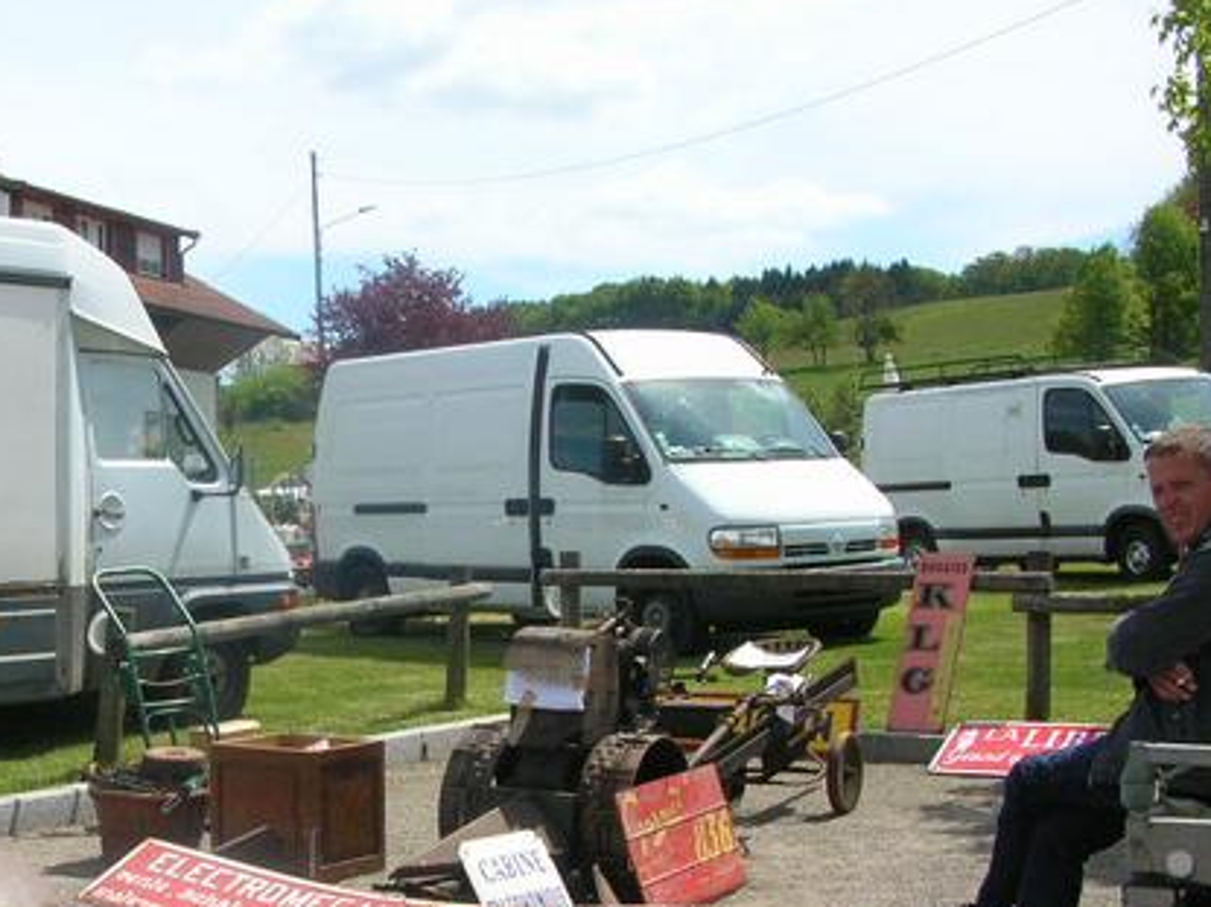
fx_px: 1889
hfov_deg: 34.8
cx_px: 312
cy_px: 668
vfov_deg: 26.7
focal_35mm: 54
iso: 50
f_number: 5.6
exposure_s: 1/238
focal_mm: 5.8
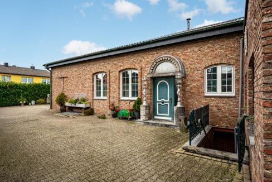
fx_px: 147
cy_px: 91
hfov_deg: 85.4
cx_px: 136
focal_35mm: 20
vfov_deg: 63.3
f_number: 9
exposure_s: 1/160
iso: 200
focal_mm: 19.5
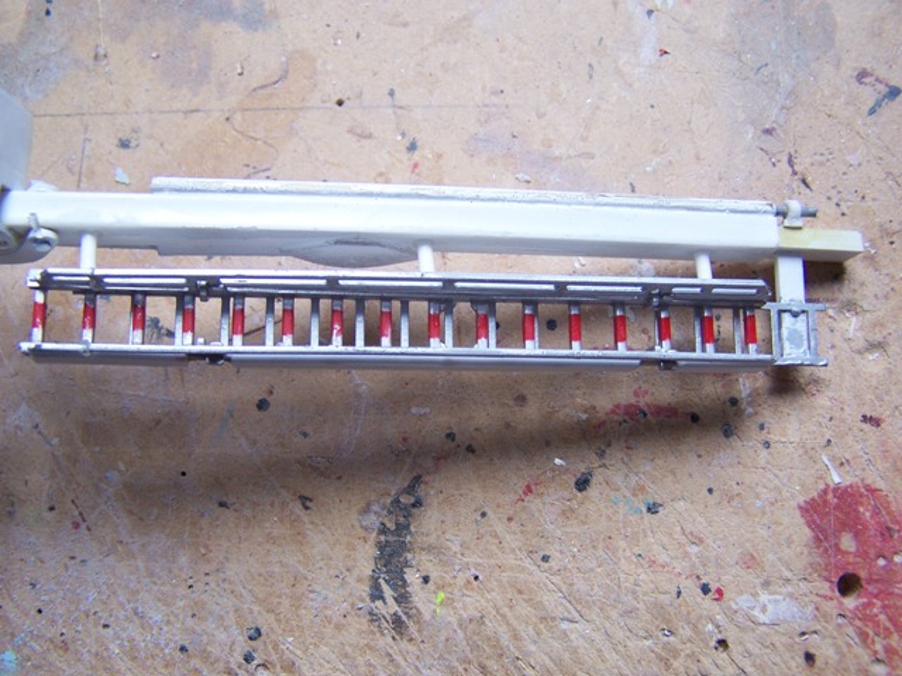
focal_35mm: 38
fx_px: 990
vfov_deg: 37.7
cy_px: 338
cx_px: 451
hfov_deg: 49.0
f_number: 2.8
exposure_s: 1/30
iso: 100
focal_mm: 6.3
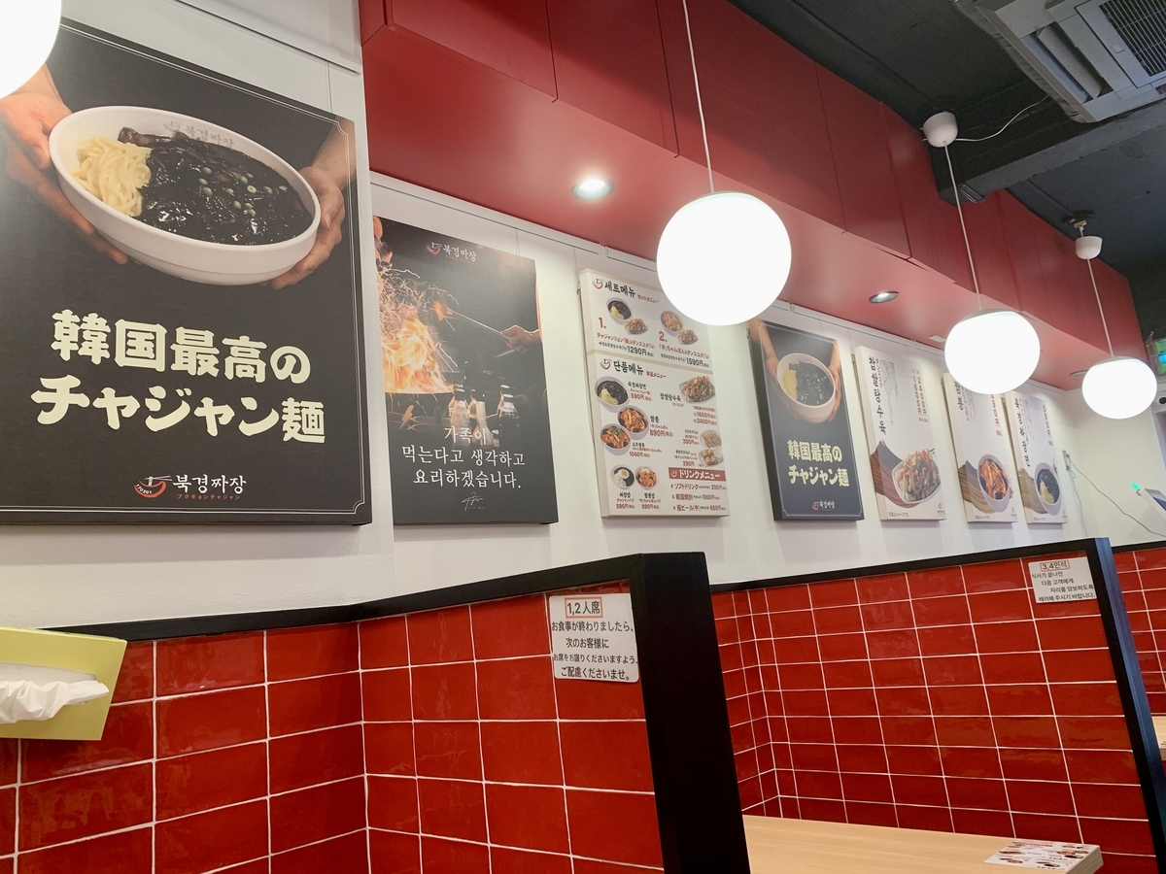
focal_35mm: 26
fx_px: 876
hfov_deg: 67.3
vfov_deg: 53.1
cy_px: 437
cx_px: 583
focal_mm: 4.25
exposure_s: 1/100
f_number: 1.8
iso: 80
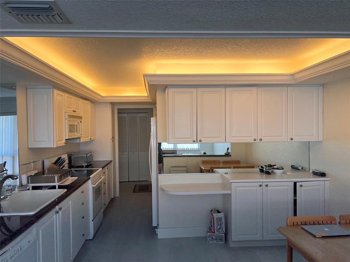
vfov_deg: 53.1
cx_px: 175
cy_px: 131
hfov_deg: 67.3
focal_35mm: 26
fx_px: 263
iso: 50
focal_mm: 5.7
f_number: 1.5
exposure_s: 1/120
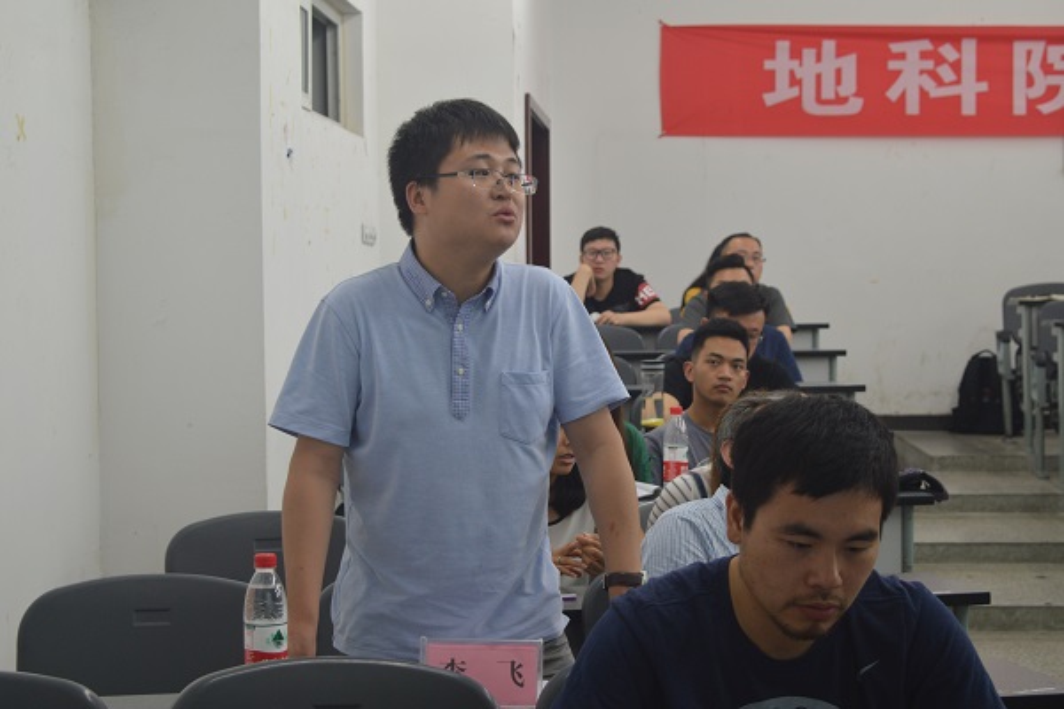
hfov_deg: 29.9
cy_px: 354
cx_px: 532
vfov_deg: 20.2
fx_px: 1995
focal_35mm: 68
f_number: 5
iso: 400
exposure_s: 1/25
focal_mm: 45
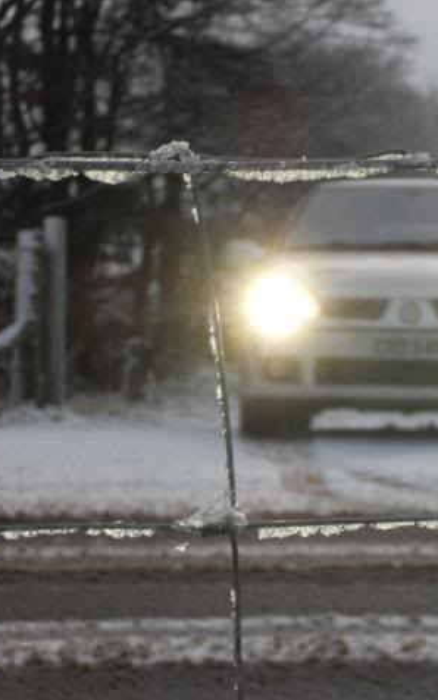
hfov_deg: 9.0
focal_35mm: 145
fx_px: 2770
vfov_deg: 14.4
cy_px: 349
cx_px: 426
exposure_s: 1/45
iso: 200
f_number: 5.7
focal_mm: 21.6
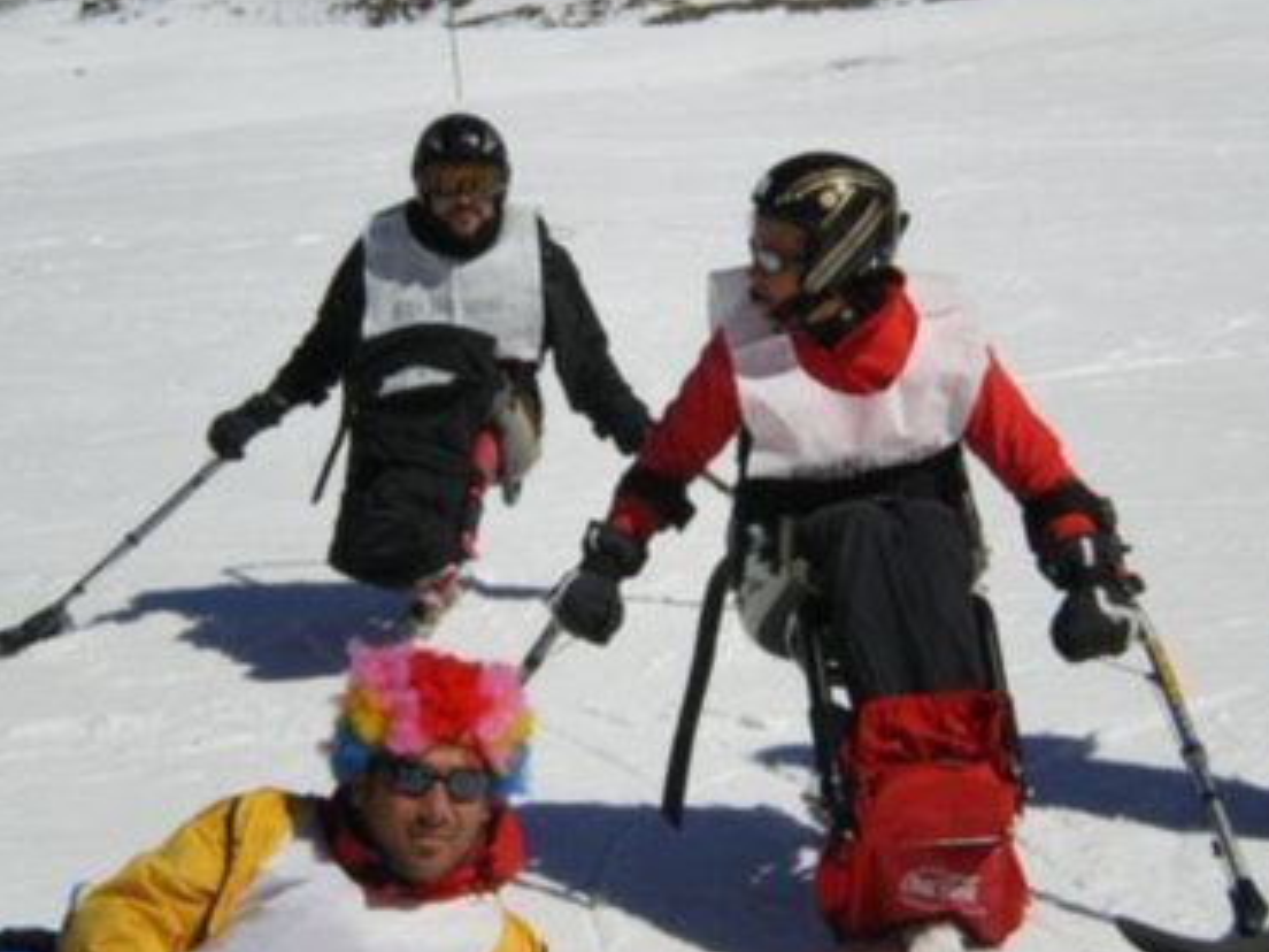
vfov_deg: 14.6
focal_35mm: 101
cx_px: 686
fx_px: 3703
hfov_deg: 19.4
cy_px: 490
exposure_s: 1/500
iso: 50
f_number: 7.8
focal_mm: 16.3
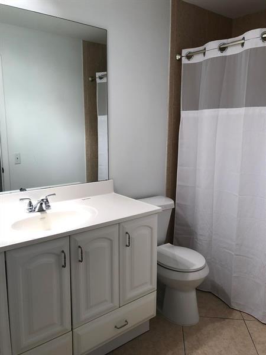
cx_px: 133
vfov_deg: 63.4
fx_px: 287
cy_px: 178
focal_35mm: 28
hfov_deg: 49.7
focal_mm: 4
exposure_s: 1/30
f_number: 1.8
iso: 20
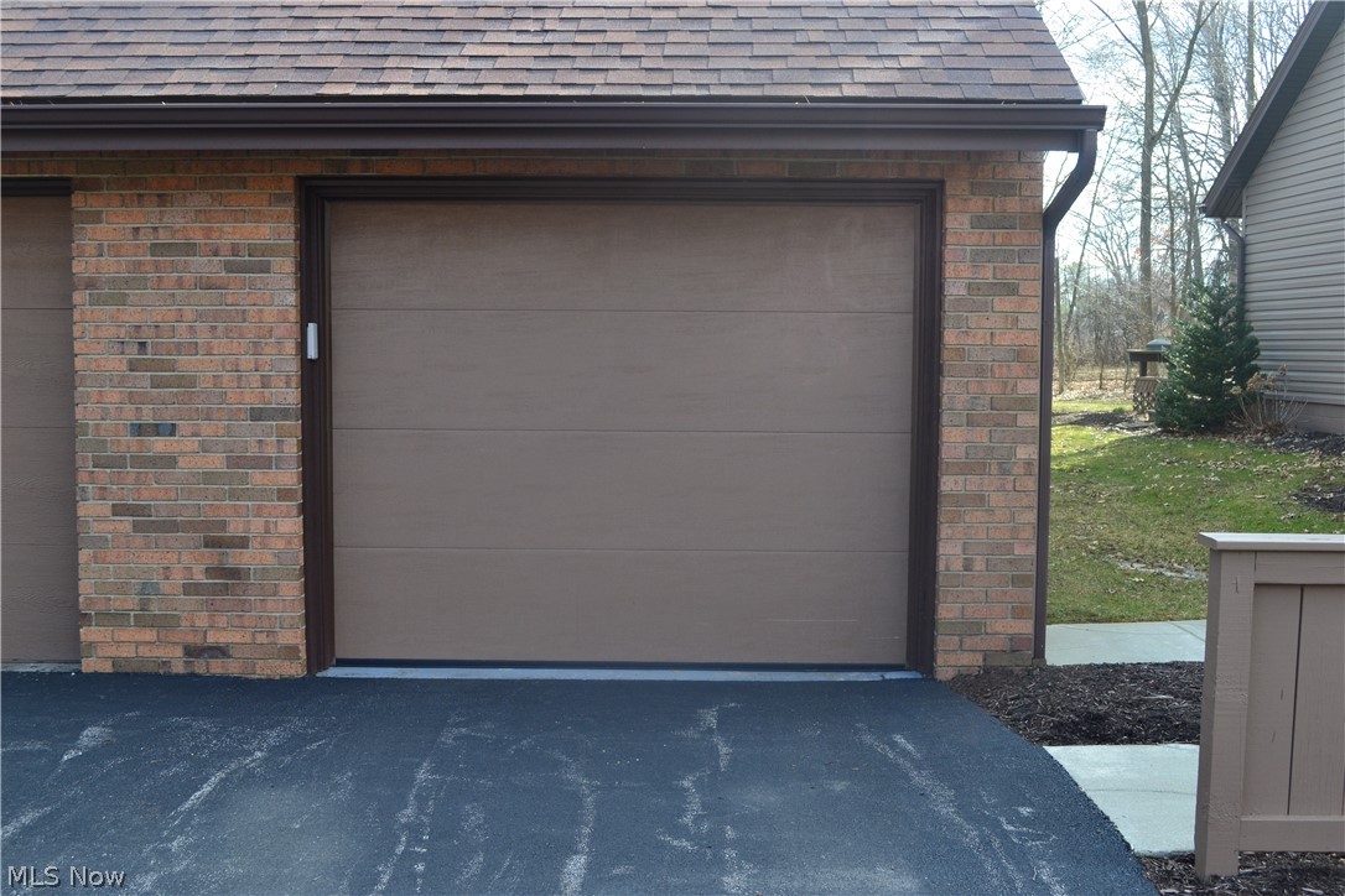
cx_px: 672
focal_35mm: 36
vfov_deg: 36.9
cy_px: 448
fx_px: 1345
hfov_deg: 53.1
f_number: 9
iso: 400
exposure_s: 1/125
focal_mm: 24
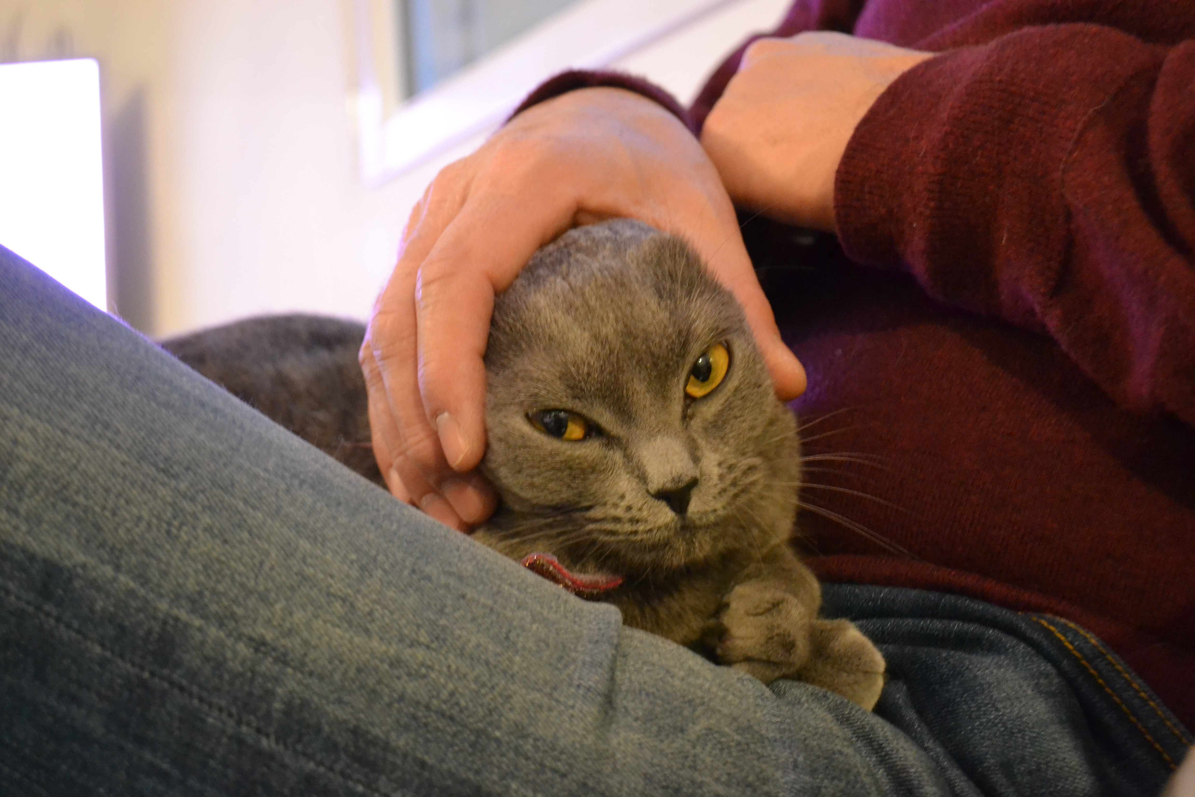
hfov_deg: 38.9
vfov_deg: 26.5
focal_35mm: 51
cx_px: 598
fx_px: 1693
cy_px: 398
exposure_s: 1/6
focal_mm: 34
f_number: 5
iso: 3200
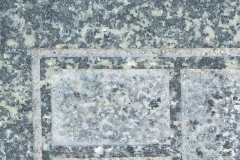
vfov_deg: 10.1
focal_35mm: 132
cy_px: 233
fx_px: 880
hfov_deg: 15.4
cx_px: 212
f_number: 2.2
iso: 32
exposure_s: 1/408
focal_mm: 4.15
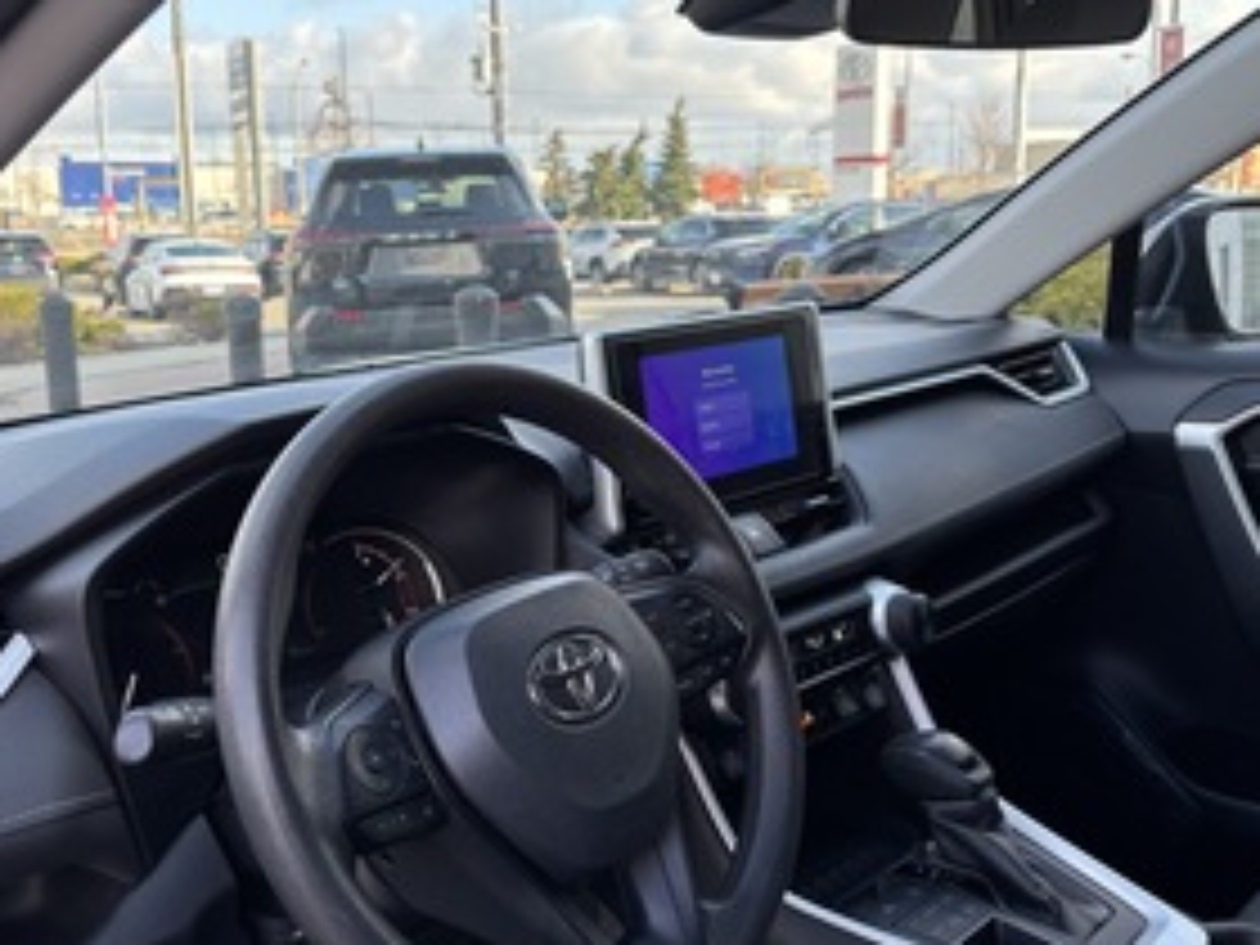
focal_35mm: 39
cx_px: 531
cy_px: 488
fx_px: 1420
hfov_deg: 47.7
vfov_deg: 36.8
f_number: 1.6
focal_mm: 5.96
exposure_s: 1/233
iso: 40
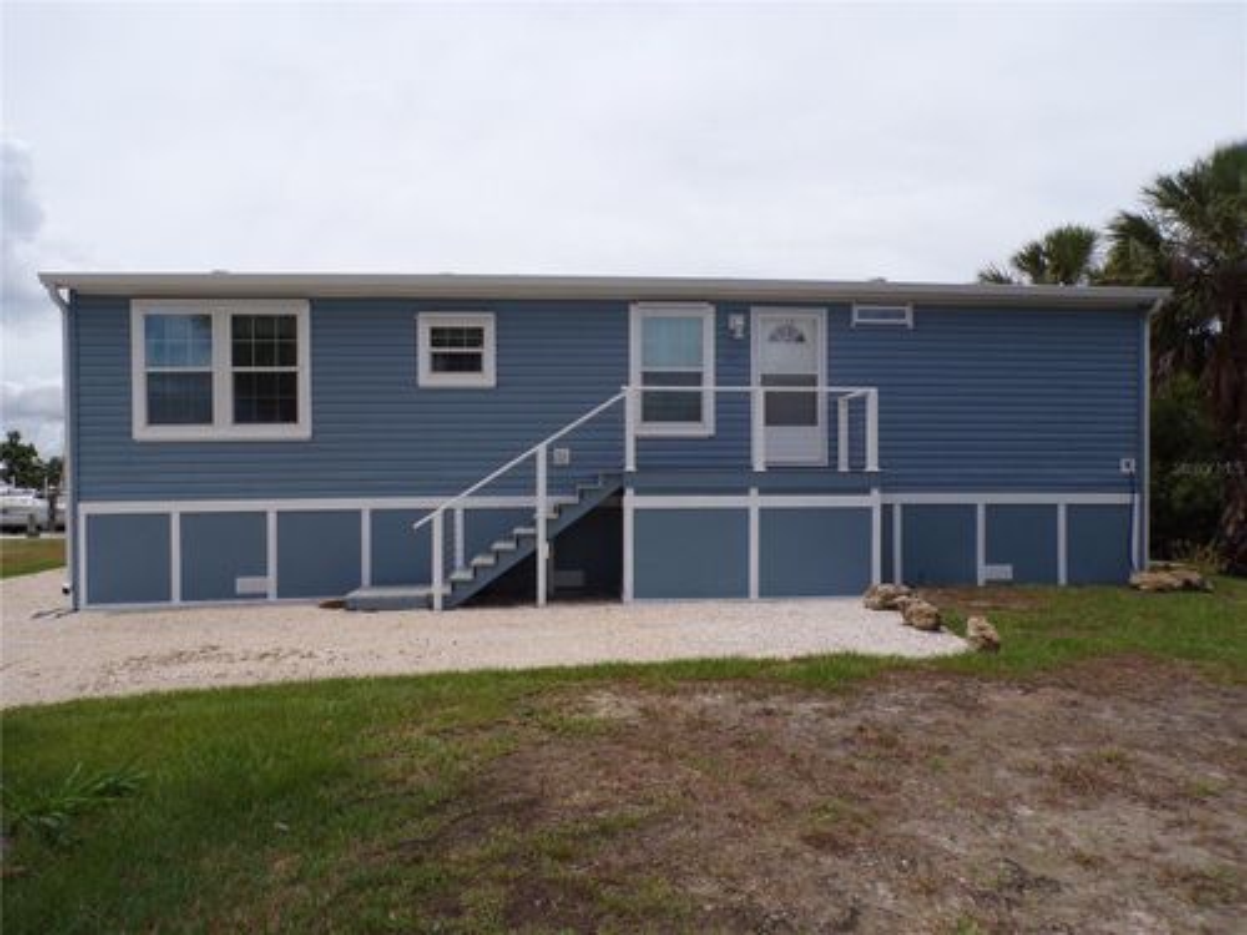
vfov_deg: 56.8
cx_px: 624
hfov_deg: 71.6
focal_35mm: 24
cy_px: 468
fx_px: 865
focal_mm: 4.3
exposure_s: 1/550
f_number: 5.8
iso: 80
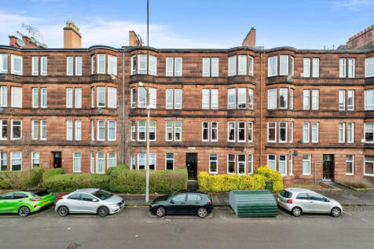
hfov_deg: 104.3
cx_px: 187
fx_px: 145
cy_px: 124
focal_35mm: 14
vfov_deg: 81.2
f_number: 8
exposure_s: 1/320
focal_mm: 14
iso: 2500
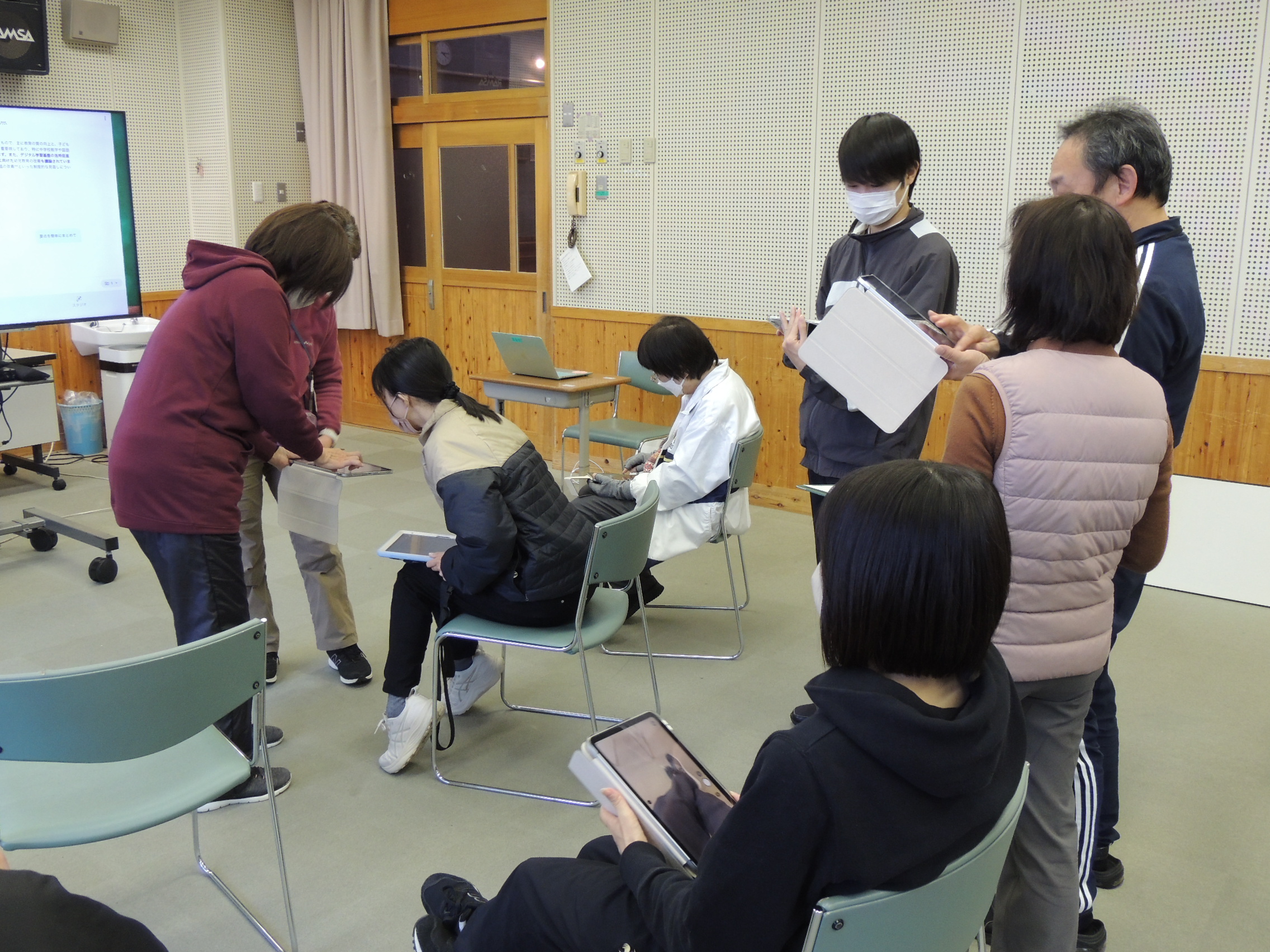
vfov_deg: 42.9
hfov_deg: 55.4
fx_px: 1211
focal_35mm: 33
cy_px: 476
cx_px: 635
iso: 360
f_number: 3.2
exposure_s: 1/50
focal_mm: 5.8
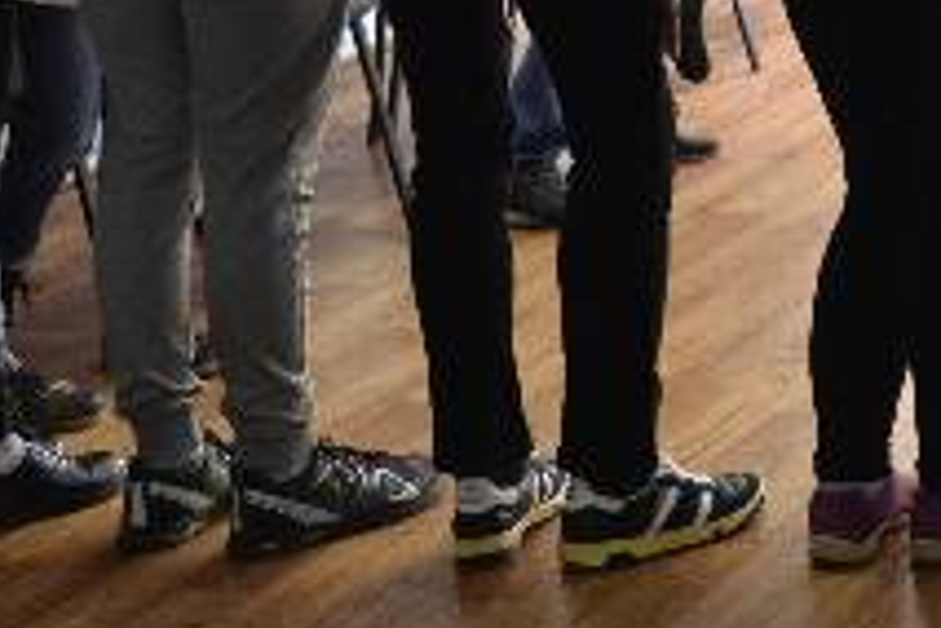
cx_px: 1449
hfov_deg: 14.1
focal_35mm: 135
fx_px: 3528
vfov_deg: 9.9
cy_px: -296
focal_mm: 24
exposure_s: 1/40
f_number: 3.2
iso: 800
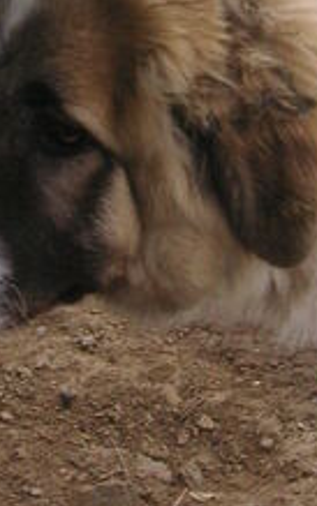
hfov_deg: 7.4
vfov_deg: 11.6
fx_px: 2459
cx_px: 194
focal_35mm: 178
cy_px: -5
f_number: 3.2
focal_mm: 7.6
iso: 50
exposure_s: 1/125
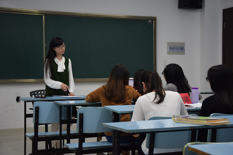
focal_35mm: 63
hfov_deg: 31.9
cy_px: 78
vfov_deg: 21.6
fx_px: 408
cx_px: 116
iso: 800
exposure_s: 1/60
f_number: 4.8
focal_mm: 42
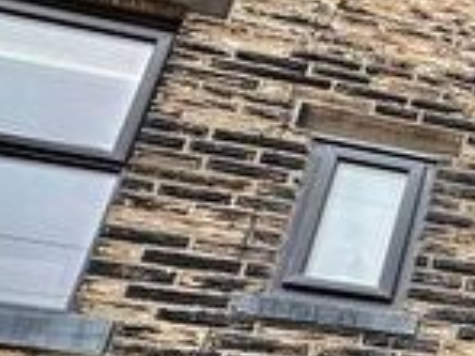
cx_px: 1008
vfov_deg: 20.6
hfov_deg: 17.6
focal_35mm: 66
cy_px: 444
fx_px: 906
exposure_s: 1/99
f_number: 2.2
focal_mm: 2.22
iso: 40
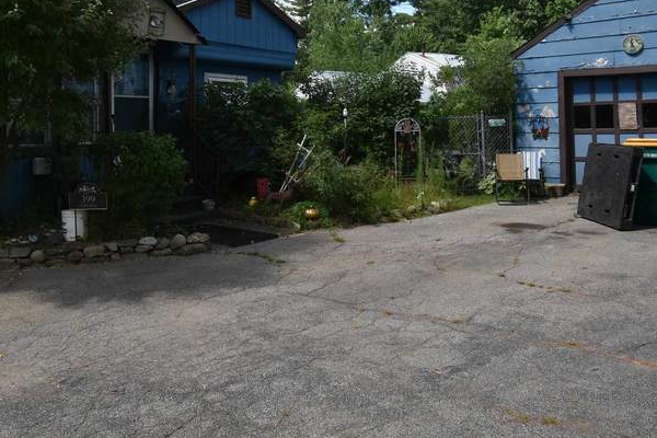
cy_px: 88
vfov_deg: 39.5
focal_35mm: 32
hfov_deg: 58.7
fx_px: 584
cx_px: 316
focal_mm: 10
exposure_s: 1/250
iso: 200
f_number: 8
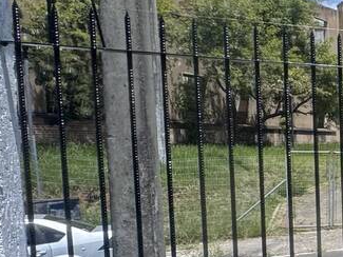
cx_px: 603
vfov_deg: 23.3
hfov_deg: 21.5
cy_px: 206
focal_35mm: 62
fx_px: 615
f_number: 2.2
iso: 40
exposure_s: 1/185
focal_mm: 2.22
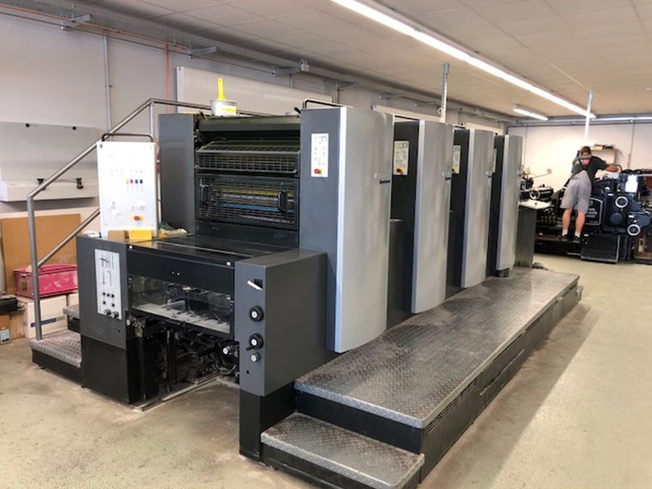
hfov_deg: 63.4
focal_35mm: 28
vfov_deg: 49.7
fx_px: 527
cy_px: 244
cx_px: 326
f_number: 1.8
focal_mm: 4
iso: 40
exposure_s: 1/17
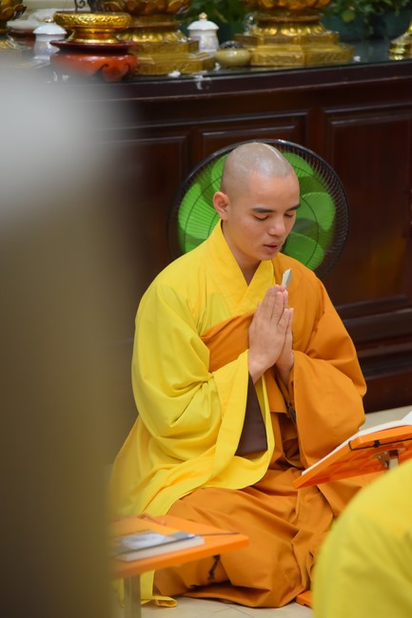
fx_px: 2061
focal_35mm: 120
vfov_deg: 17.1
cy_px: 309
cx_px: 206
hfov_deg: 11.4
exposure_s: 1/125
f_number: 4
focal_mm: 120
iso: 1600
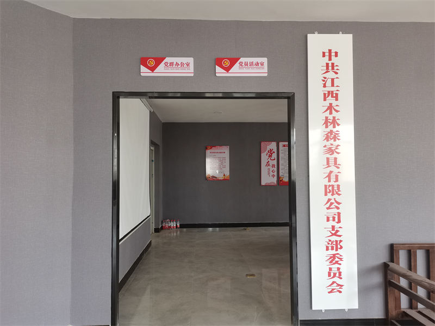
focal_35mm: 26
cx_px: 218
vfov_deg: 53.1
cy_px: 163
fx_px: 327
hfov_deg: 67.3
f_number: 1.8
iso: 125
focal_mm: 5.58
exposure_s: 1/50
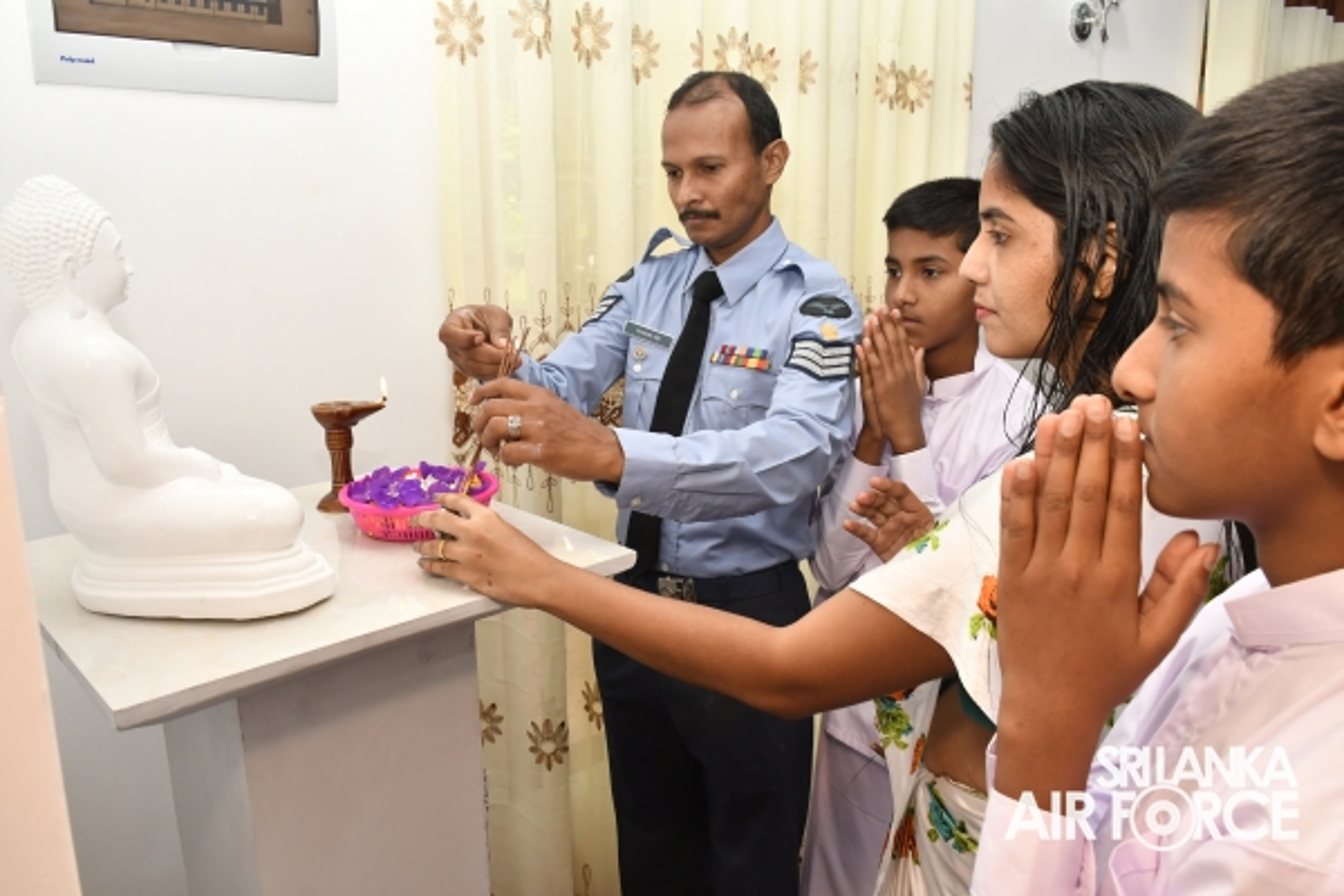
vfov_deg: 47.9
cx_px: 672
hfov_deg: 67.4
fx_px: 1008
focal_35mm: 27
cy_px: 448
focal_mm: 18
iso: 1000
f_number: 10
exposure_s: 1/125
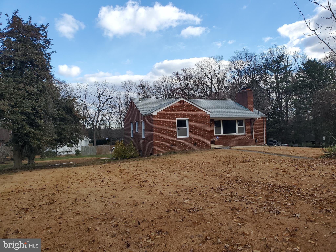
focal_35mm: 26
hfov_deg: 67.3
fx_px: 252
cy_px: 126
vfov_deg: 53.1
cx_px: 168
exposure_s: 1/682
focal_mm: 4.3
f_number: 2.4
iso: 50
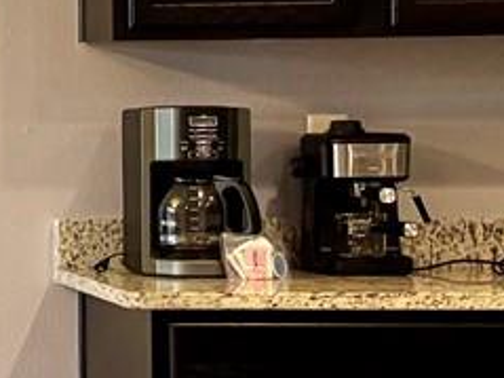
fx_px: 2532
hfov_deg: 9.2
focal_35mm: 174
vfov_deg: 8.5
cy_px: 141
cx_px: -968
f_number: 1.6
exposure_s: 1/60
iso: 160
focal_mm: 5.96
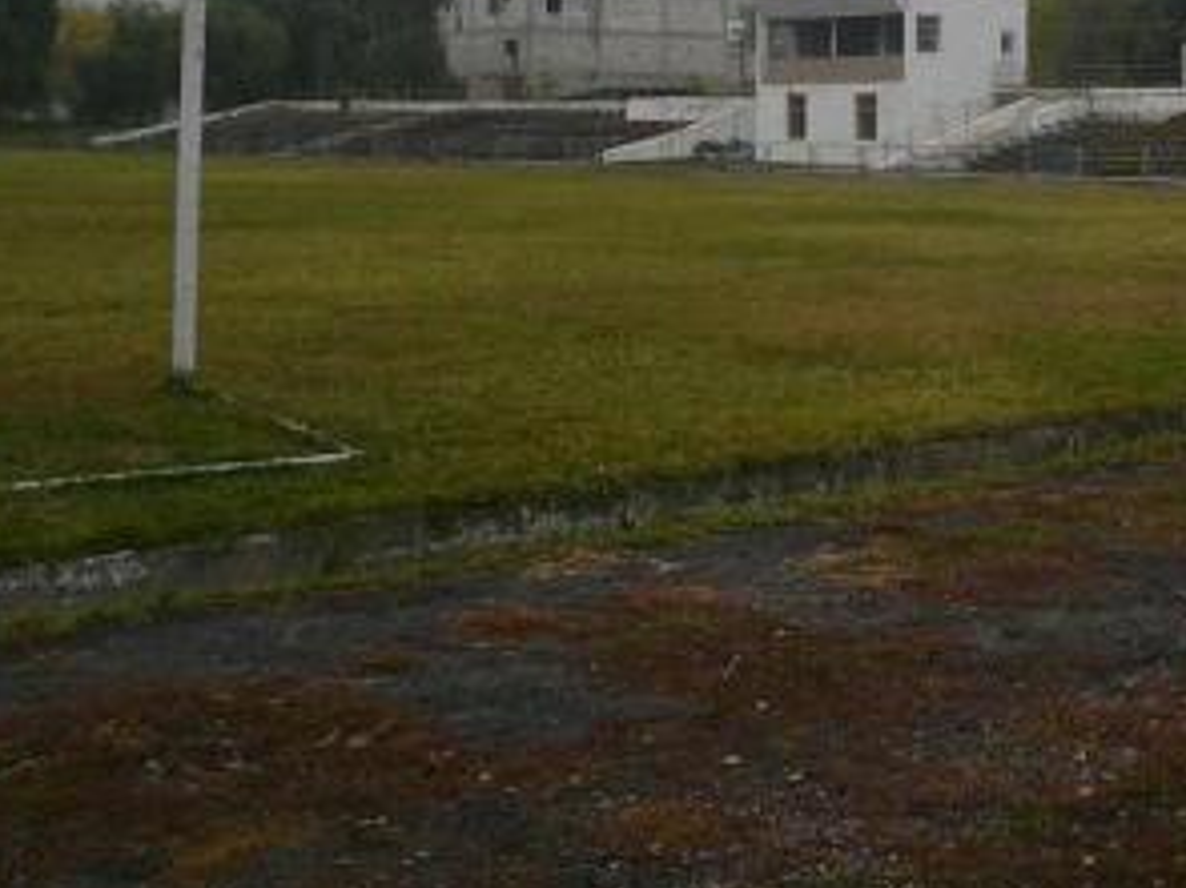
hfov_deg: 32.1
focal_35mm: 59
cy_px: 16
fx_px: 2021
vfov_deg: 23.8
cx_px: 897
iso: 100
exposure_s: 1/500
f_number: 2.8
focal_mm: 4.6
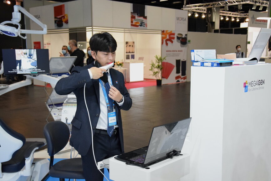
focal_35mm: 45
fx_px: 339
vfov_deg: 29.9
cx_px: 136
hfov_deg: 43.6
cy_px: 90
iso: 4000
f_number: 5
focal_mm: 30
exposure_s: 1/400
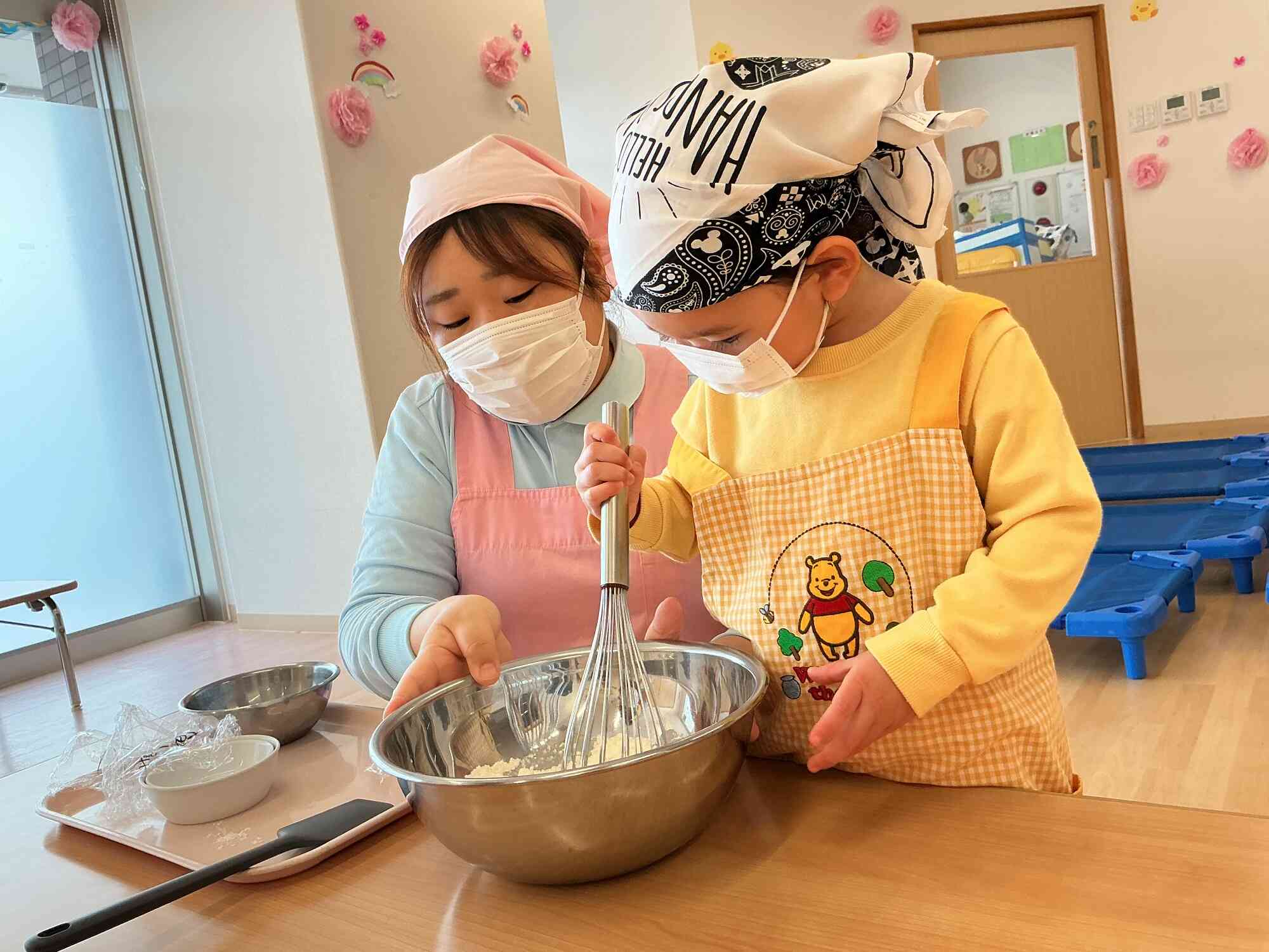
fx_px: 1063
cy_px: 476
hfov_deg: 61.7
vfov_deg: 48.2
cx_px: 634
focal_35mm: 29
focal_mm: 3
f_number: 1.8
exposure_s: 1/159
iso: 32
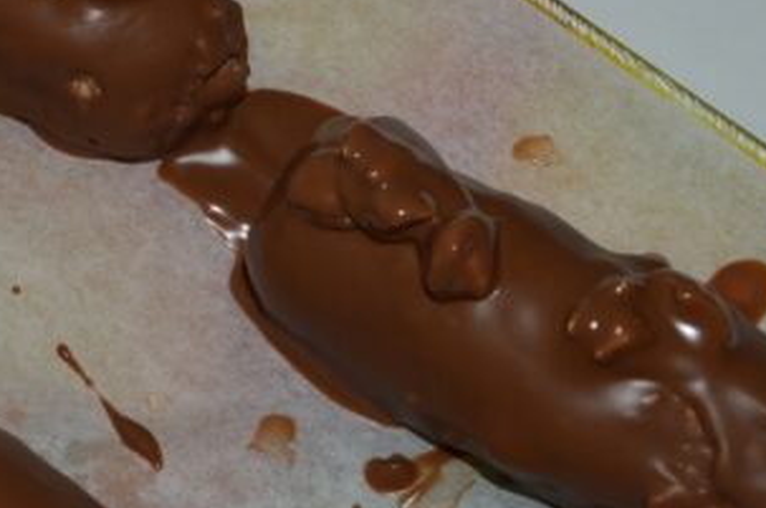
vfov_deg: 11.3
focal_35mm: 121
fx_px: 2574
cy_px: 251
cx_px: -58
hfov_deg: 16.5
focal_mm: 35
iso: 100
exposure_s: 1/60
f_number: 8
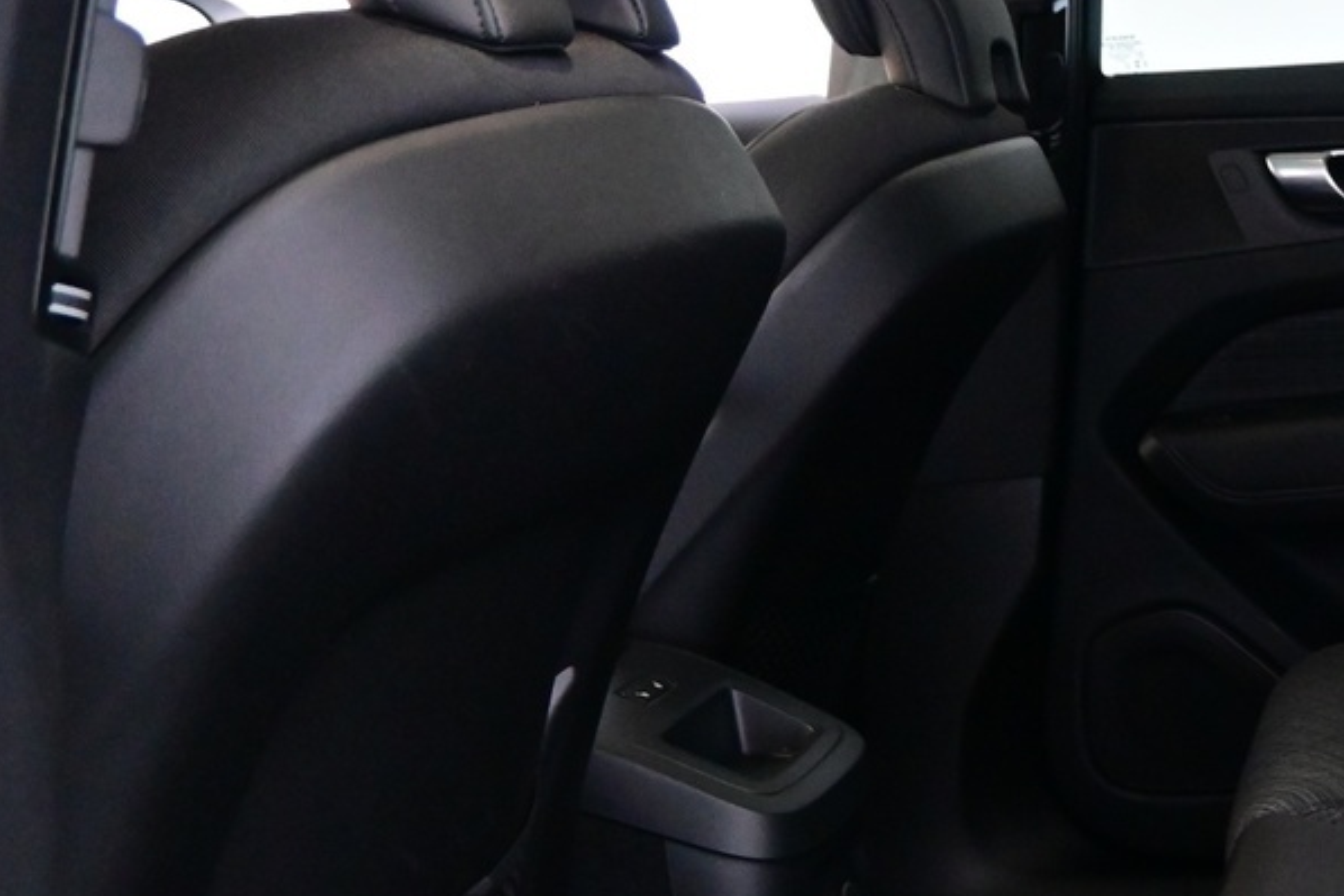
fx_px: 2427
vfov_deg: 20.9
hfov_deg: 26.5
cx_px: 1726
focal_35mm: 65
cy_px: 597
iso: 3600
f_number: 3.5
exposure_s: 1/25
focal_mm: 16
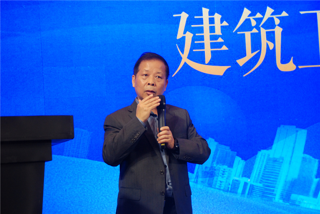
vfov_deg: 15.7
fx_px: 774
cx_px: 160
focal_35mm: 87
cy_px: 107
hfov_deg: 23.4
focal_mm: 58
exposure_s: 1/60
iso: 800
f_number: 5.3
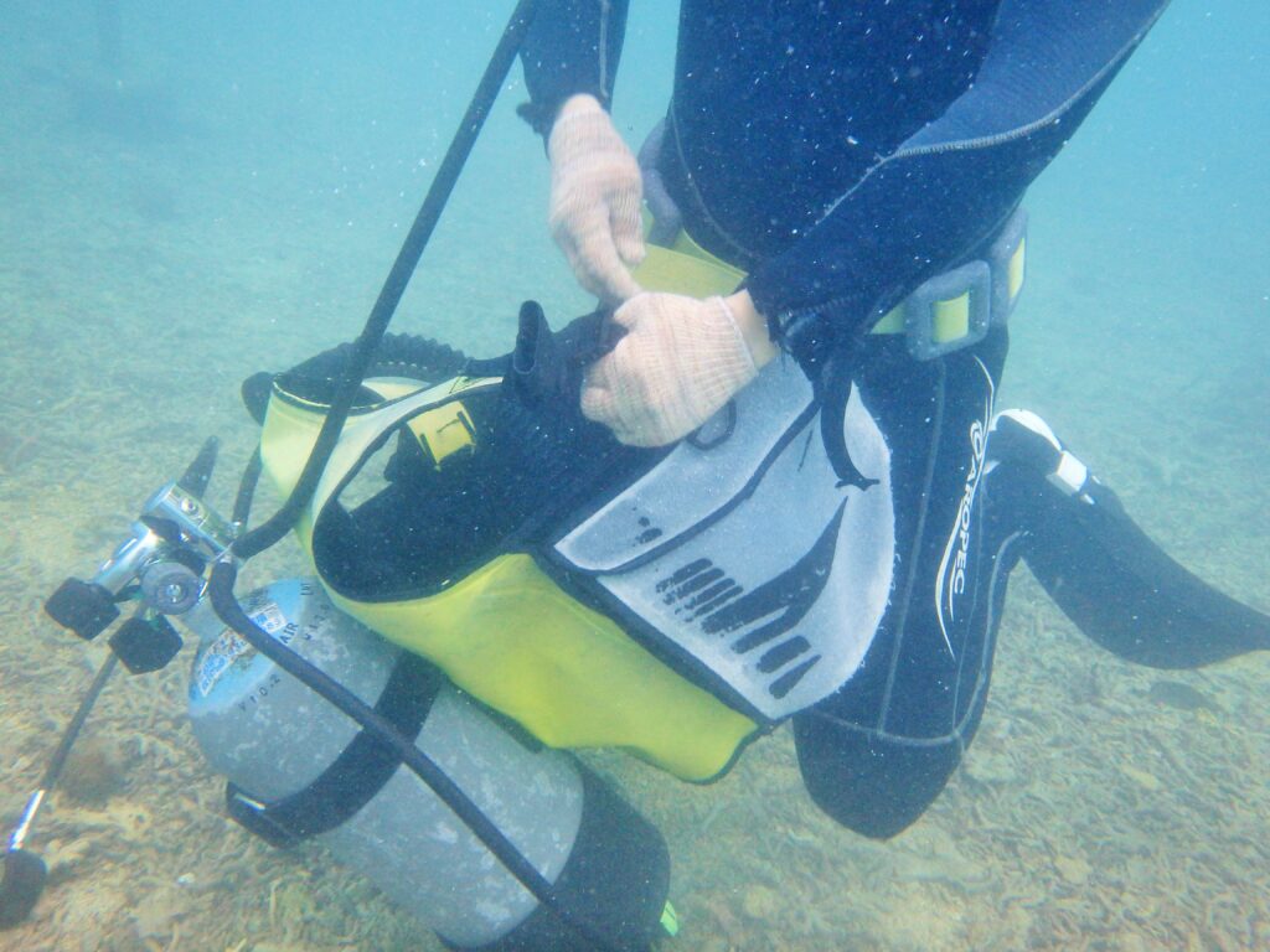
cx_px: 635
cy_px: 476
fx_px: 1027
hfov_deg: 63.4
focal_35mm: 28
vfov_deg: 49.7
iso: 200
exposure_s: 1/125
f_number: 3.9
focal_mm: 5
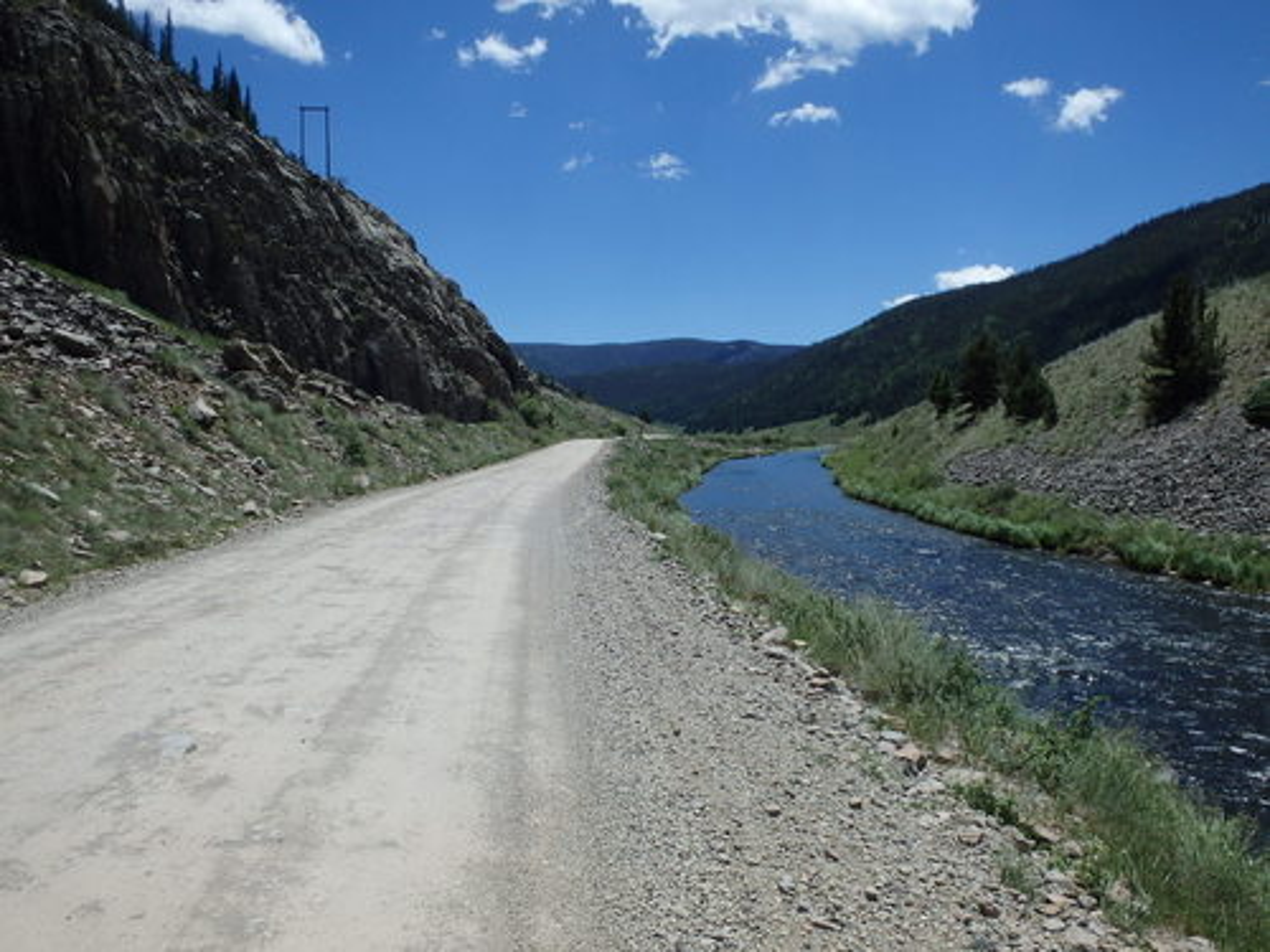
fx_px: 1027
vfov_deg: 49.7
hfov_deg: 63.4
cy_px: 476
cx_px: 635
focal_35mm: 28
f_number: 11
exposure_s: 1/160
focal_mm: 5
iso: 125
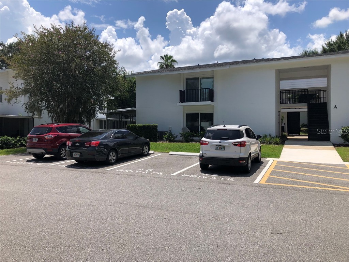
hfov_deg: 63.4
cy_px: 131
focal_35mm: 28
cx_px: 174
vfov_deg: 49.7
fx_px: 282
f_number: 1.8
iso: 20
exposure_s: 1/2825
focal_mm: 3.99
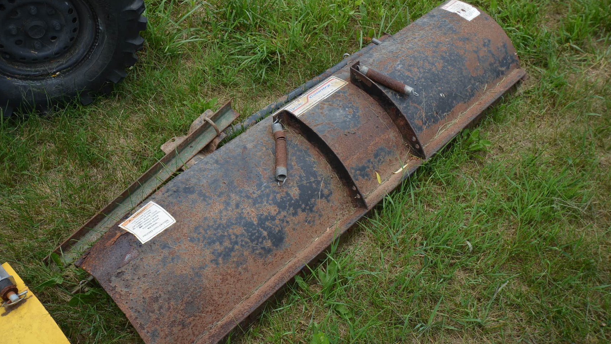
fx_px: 616
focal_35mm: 38
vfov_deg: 31.2
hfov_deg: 52.8
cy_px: 155
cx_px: 305
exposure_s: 1/250
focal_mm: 24
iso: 125
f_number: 8
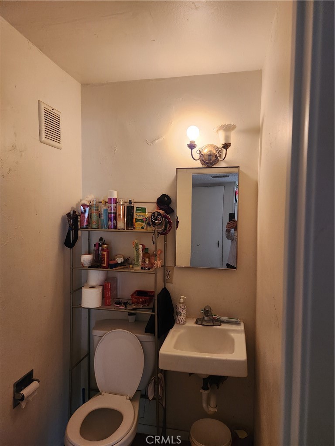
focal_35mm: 23
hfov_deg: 58.9
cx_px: 168
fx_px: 297
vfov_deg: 73.9
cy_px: 223
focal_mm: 5.4
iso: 400
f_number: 1.8
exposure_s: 1/120
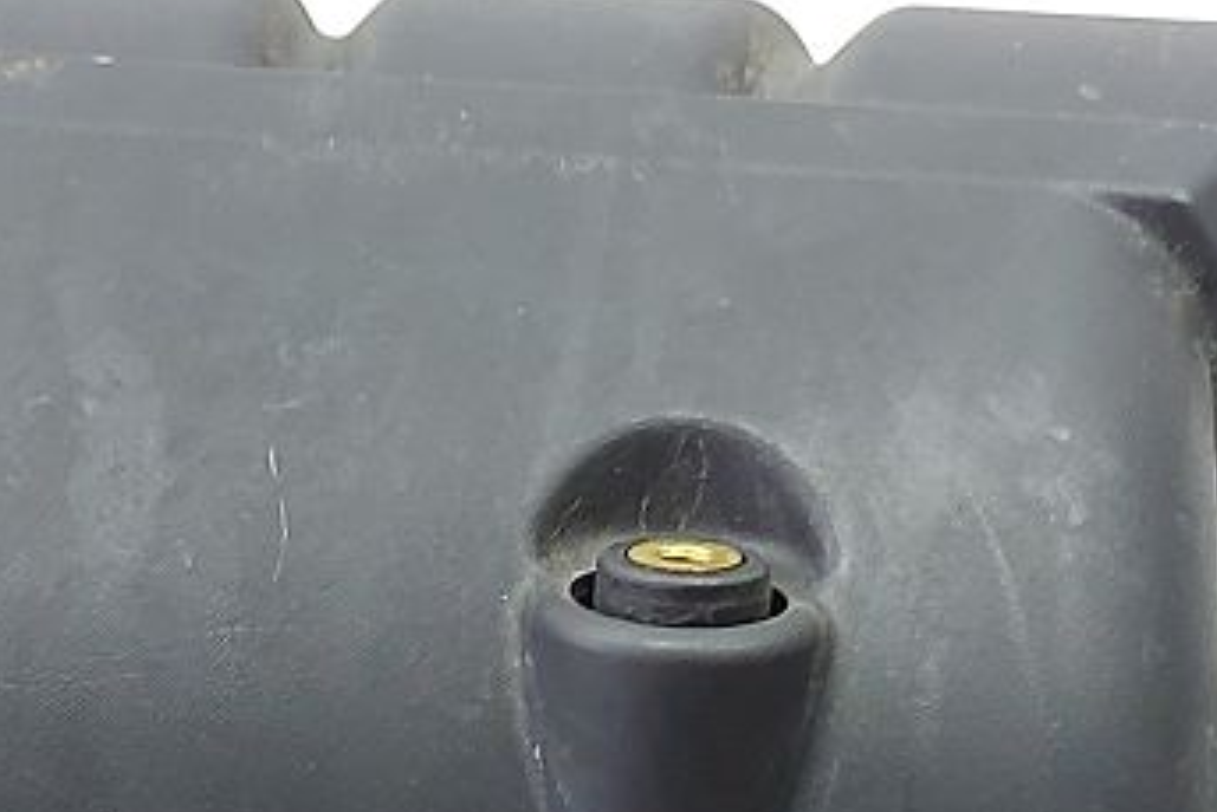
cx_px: 509
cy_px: 780
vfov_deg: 13.4
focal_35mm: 101
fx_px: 3416
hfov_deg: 20.2
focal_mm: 5.23
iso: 200
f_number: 1.8
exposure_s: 1/50
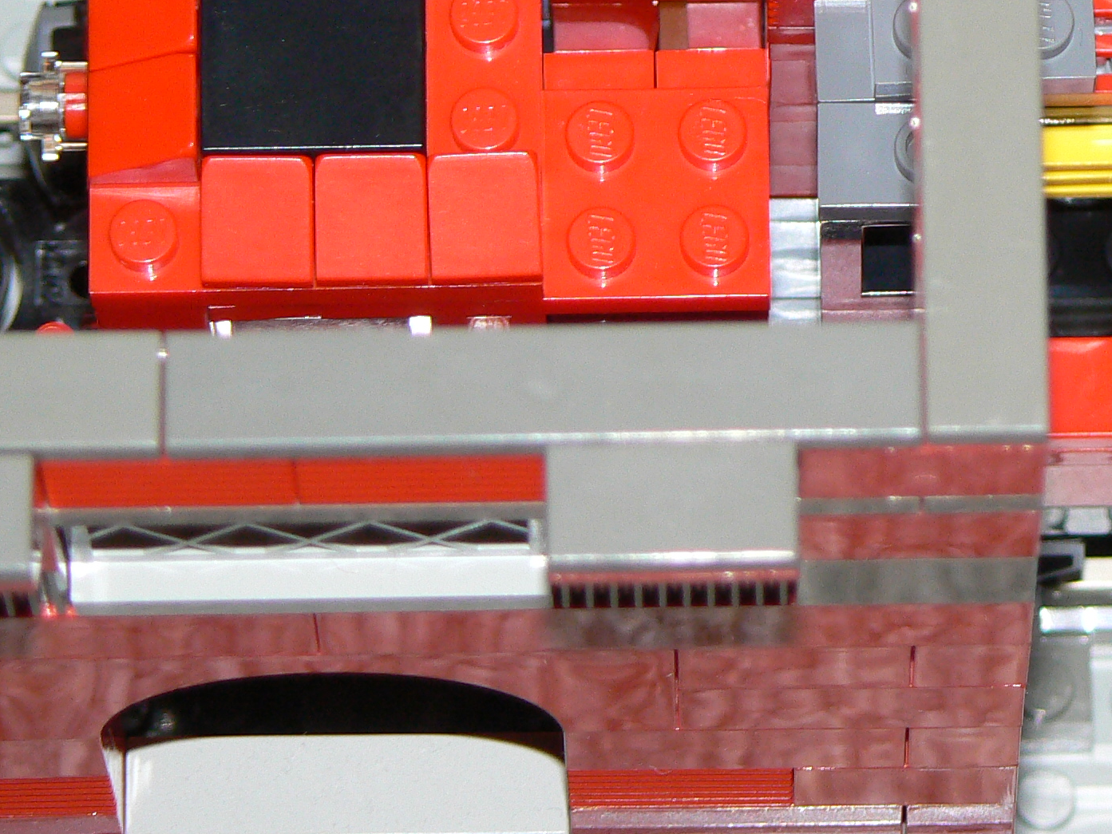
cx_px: 992
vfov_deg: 5.1
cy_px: 101
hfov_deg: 6.8
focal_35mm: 291
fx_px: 9349
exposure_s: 1/50
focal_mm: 24.1
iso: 100
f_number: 3.2
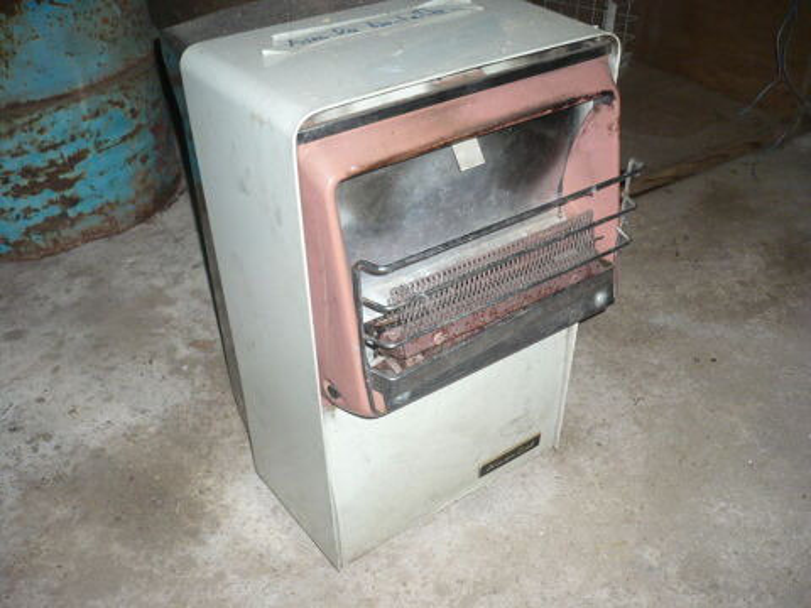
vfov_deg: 40.7
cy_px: 304
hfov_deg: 52.6
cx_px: 406
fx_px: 820
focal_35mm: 35
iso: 160
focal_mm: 5.8
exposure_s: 1/30
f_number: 2.8
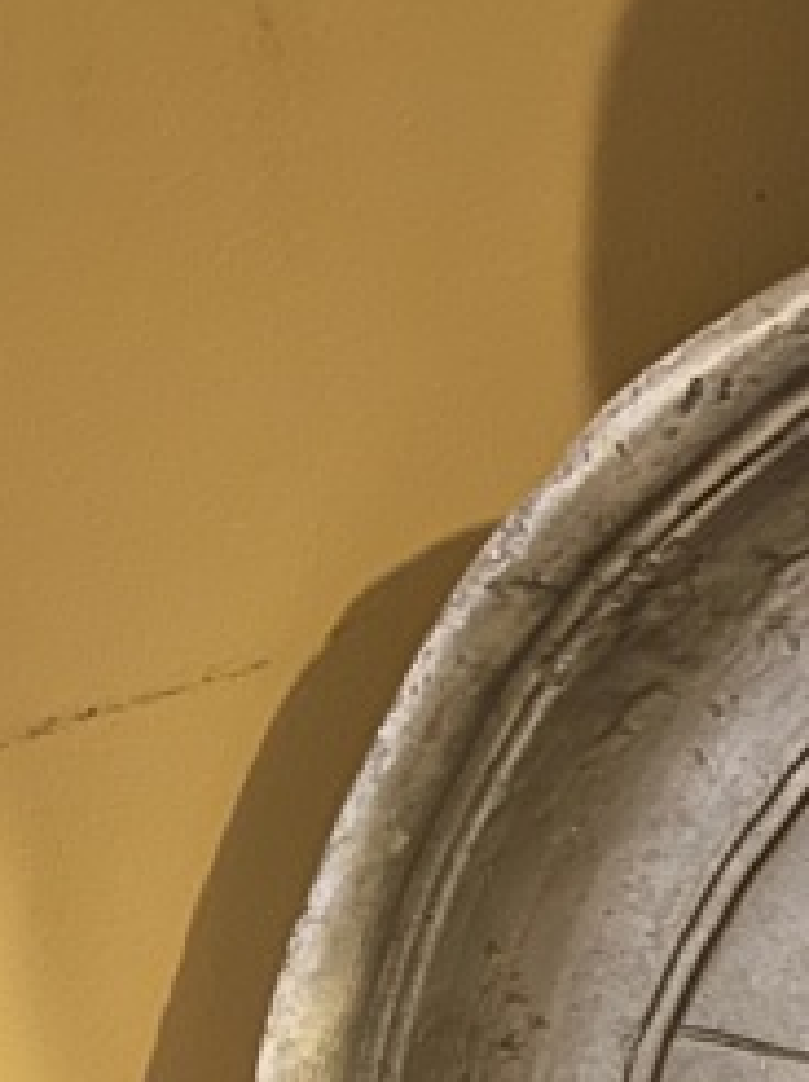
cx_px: 1104
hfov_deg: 16.1
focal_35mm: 86
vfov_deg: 19.5
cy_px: 1678
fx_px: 2685
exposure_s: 1/15
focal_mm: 5.7
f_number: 1.5
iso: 640
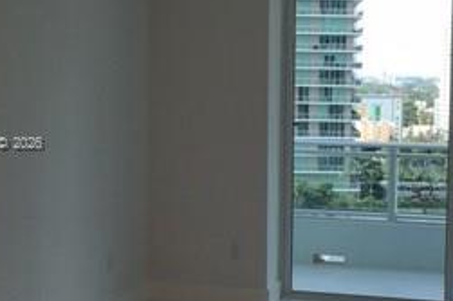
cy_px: 144
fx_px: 968
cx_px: 296
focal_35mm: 77
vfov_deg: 17.7
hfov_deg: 26.2
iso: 25
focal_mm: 4.15
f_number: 2.2
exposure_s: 1/346
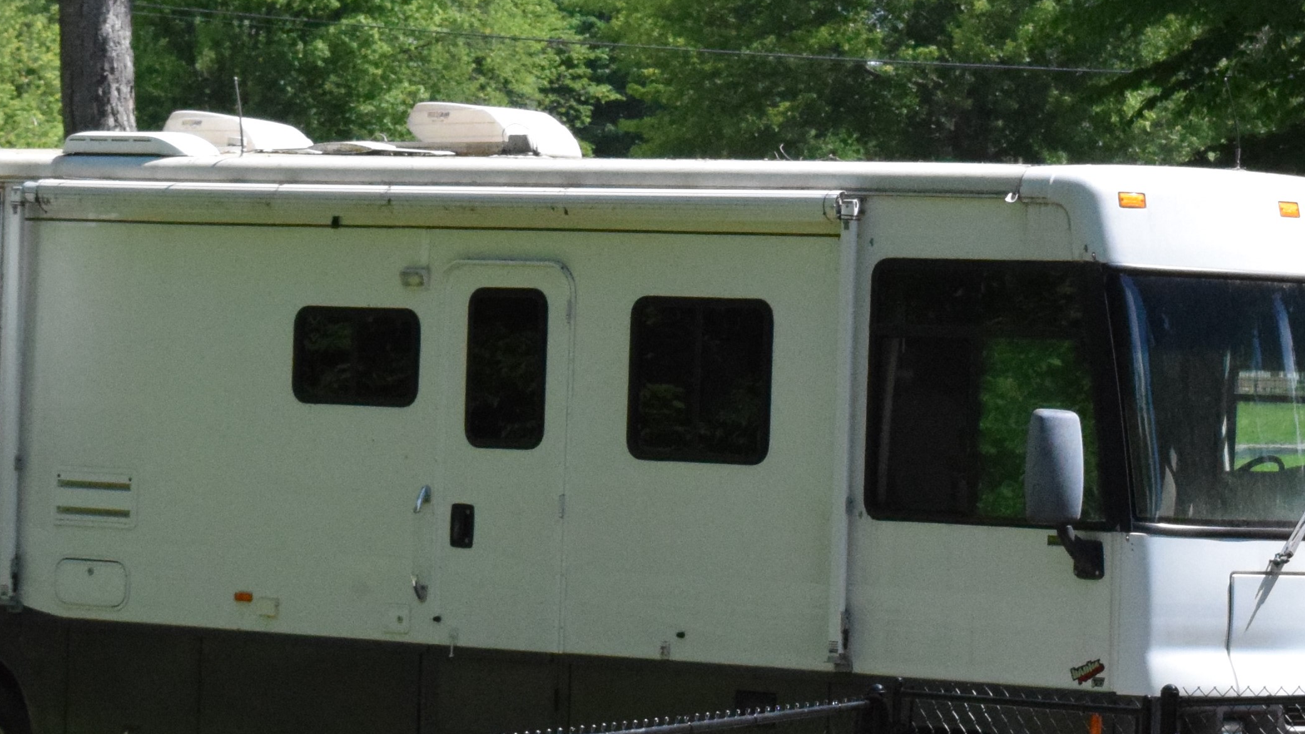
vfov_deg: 7.6
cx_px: 873
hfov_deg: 13.5
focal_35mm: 159
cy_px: 573
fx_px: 5502
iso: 3200
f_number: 9
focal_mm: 40
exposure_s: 1/4000
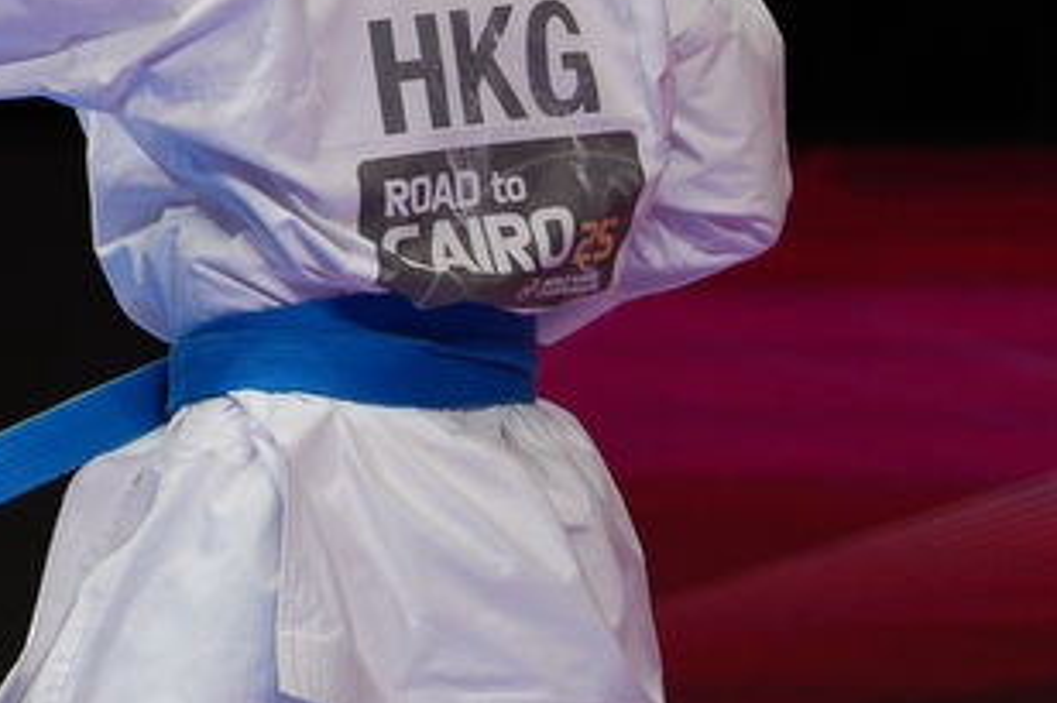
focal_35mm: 515
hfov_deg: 3.9
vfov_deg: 2.7
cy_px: 401
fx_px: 15112
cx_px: -1345
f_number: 2.8
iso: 250
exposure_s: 1/500
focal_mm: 99
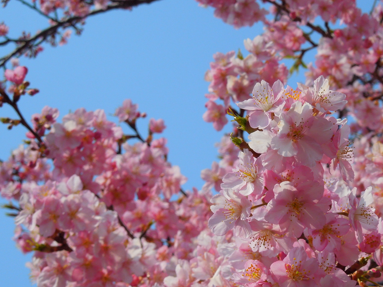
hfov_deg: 17.2
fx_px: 1261
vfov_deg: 13.0
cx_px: 253
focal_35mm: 114
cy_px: 208
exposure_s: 1/1250
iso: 100
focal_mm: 12.5
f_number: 4.4
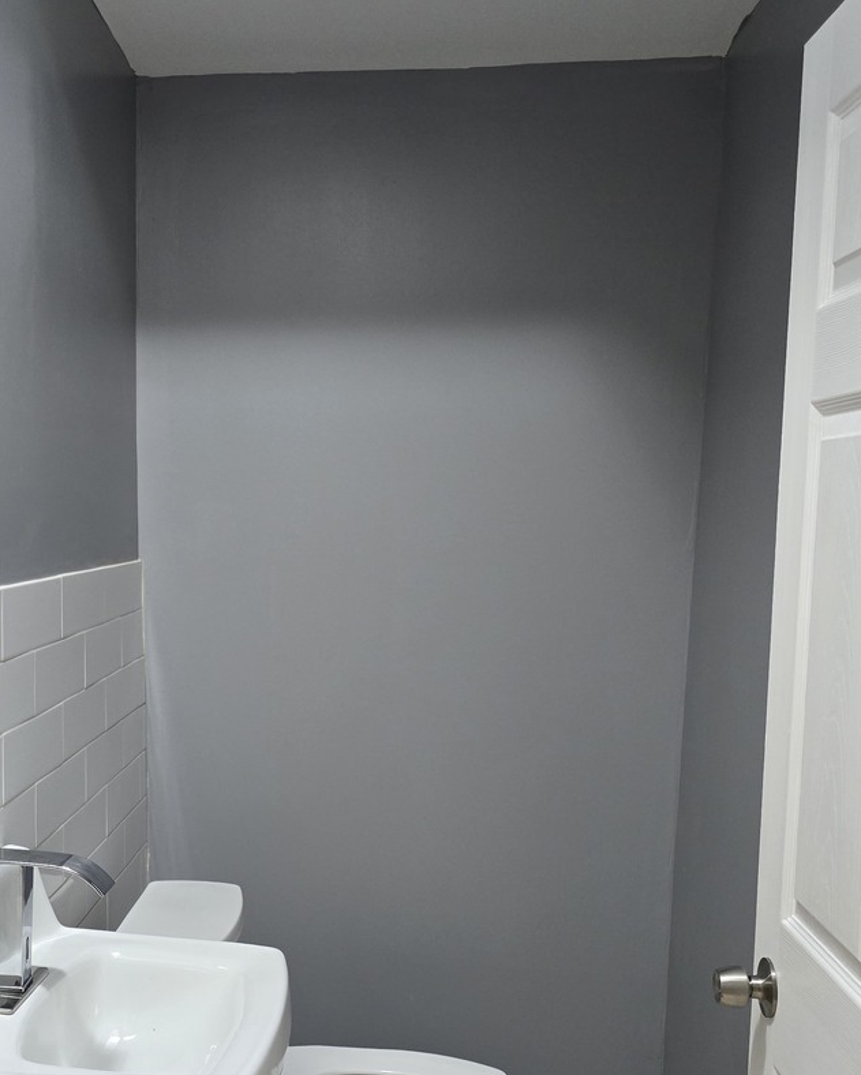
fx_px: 1305
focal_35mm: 41
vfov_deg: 44.5
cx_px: 282
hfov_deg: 36.1
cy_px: 656
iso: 800
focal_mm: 6.3
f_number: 1.7
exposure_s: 1/120
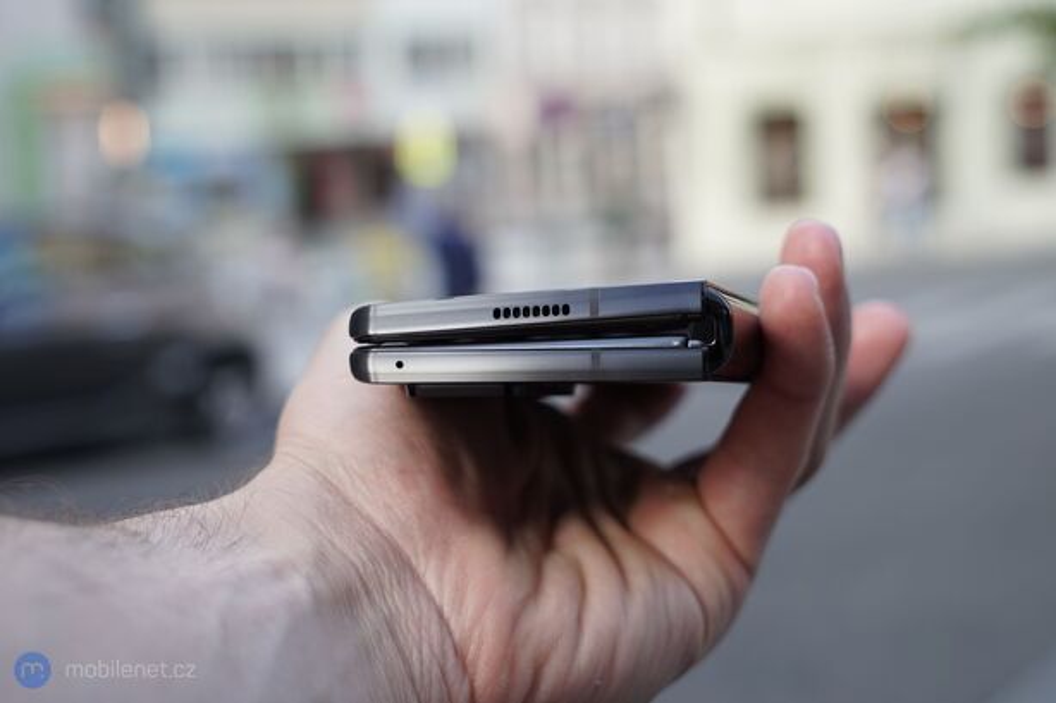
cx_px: 528
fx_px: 1026
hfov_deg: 54.4
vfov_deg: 37.8
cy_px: 352
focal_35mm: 35
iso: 125
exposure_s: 1/50
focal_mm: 35
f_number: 4
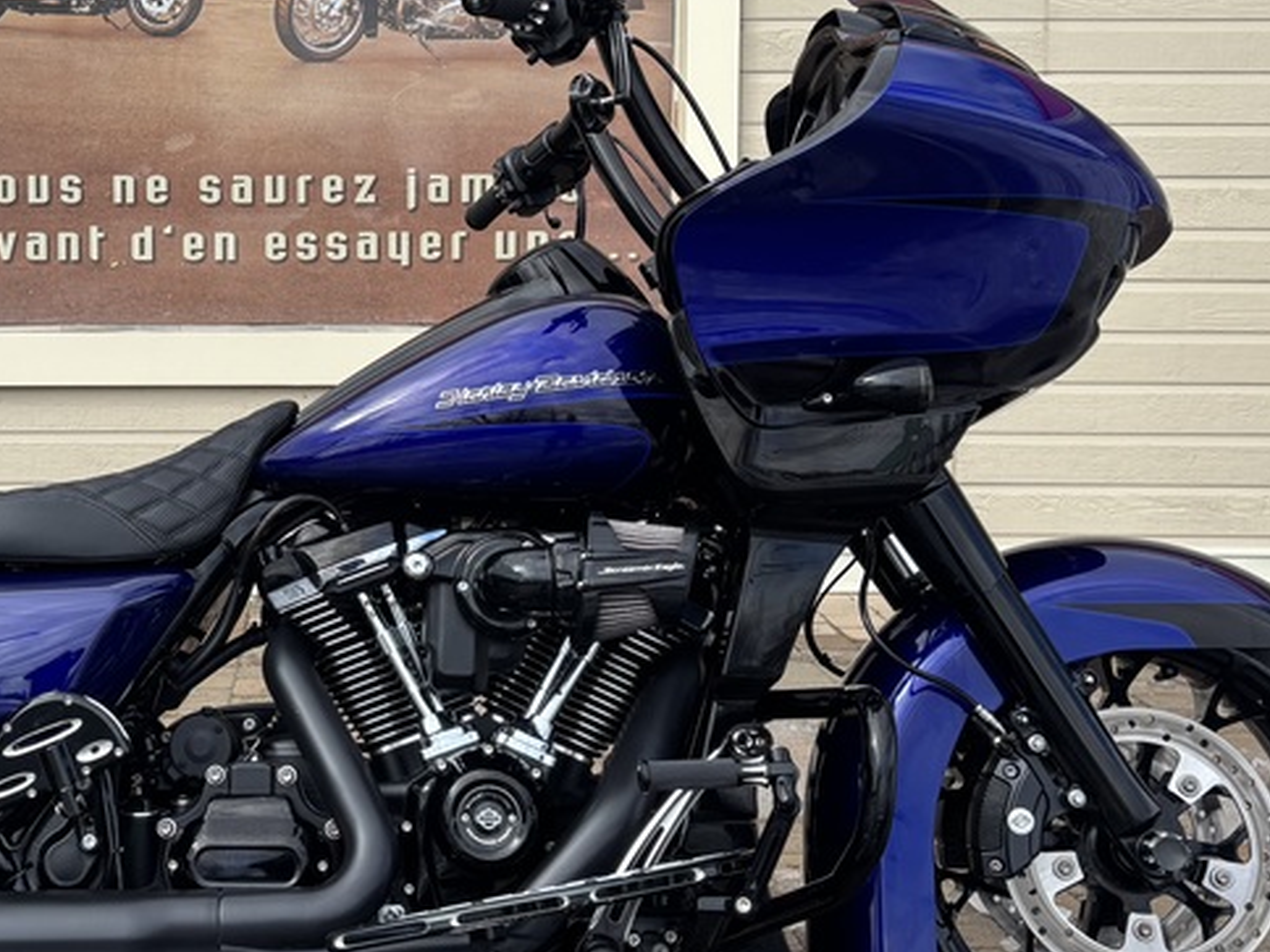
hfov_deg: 34.2
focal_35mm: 55
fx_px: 2018
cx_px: 320
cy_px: 341
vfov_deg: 26.5
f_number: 1.6
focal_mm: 5.96
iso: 50
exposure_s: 1/1499
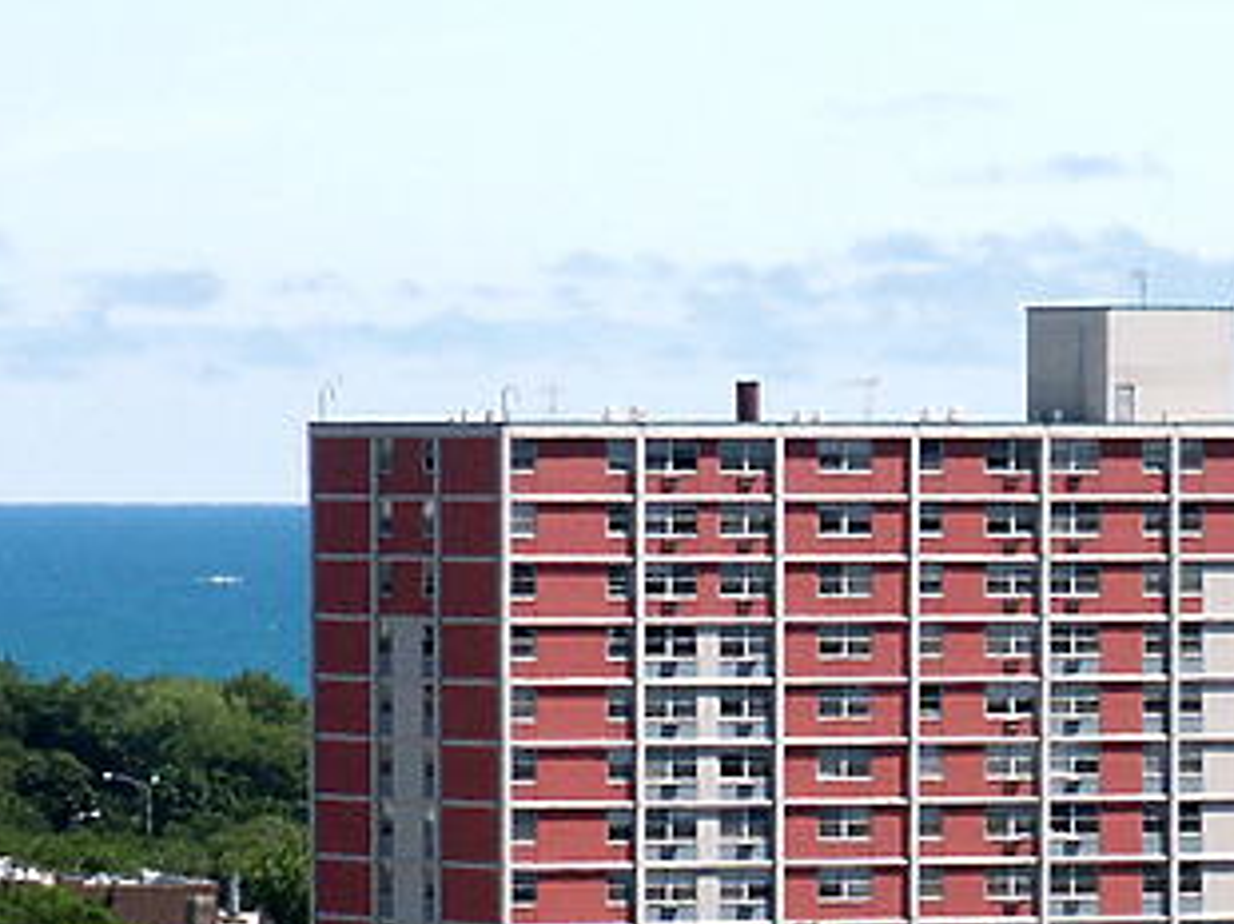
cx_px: 1150
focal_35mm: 404
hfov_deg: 4.9
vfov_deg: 3.7
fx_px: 14391
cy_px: 952
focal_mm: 28.23
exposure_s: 1/180
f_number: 8
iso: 64
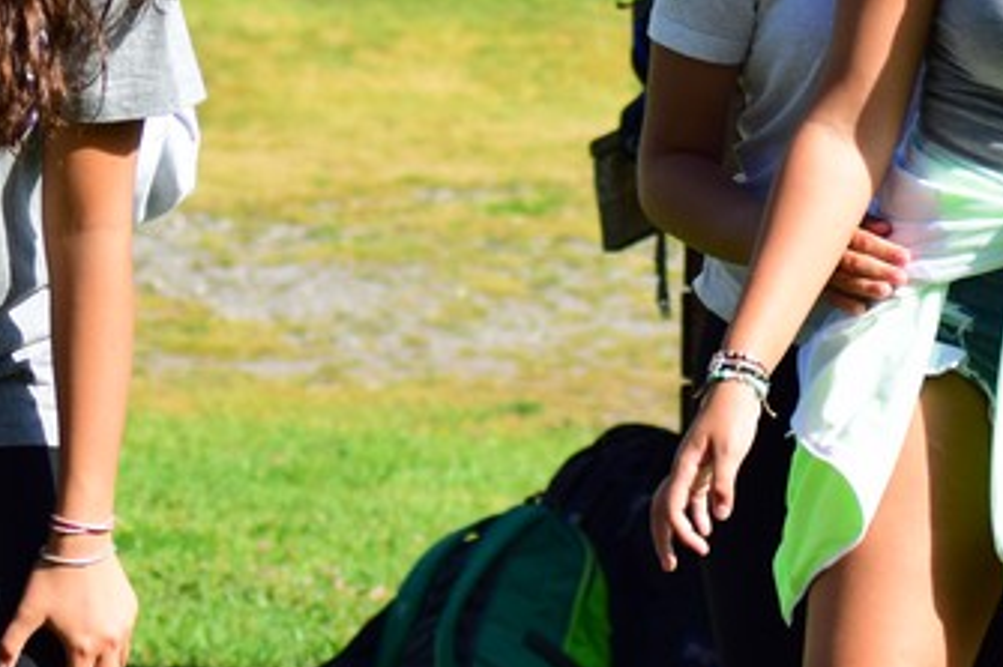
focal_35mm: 321
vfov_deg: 4.3
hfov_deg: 6.4
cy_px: 13
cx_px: 641
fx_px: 8939
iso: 400
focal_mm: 70
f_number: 5.6
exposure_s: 1/1250
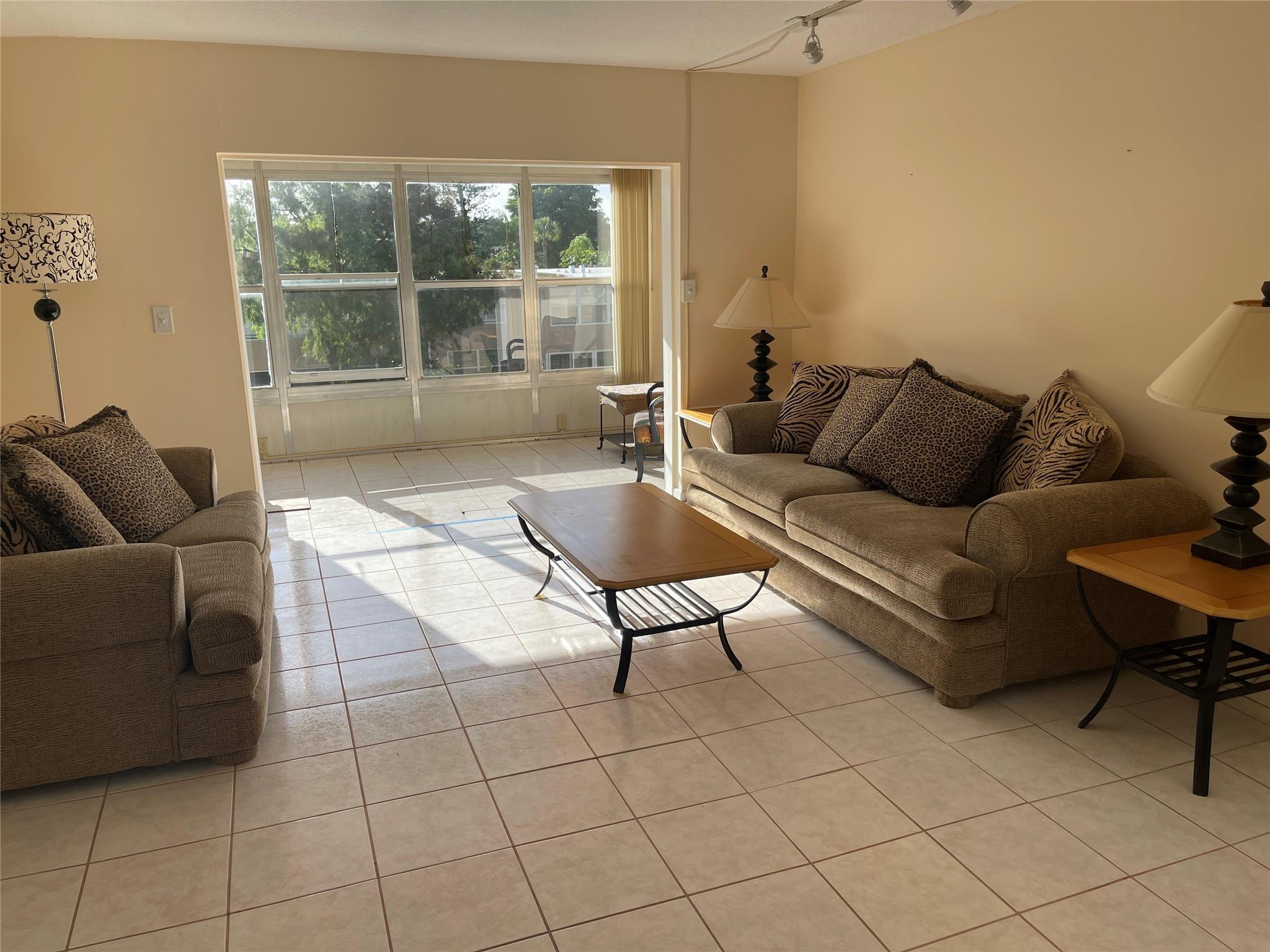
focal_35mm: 25
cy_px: 476
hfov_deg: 69.4
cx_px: 635
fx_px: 917
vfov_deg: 54.9
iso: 32
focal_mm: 5.1
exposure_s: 1/867
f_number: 1.6
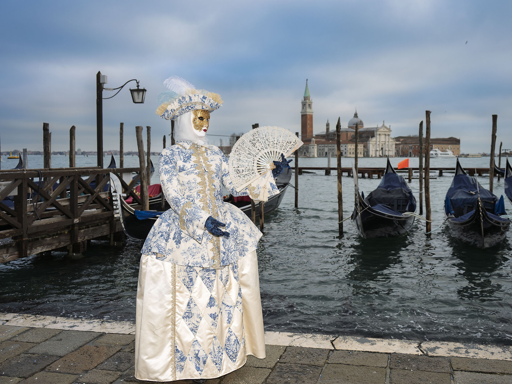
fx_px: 518
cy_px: 194
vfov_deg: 40.7
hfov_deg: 52.5
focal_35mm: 35
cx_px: 285
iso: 200
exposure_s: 1/200
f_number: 5.6
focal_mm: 32
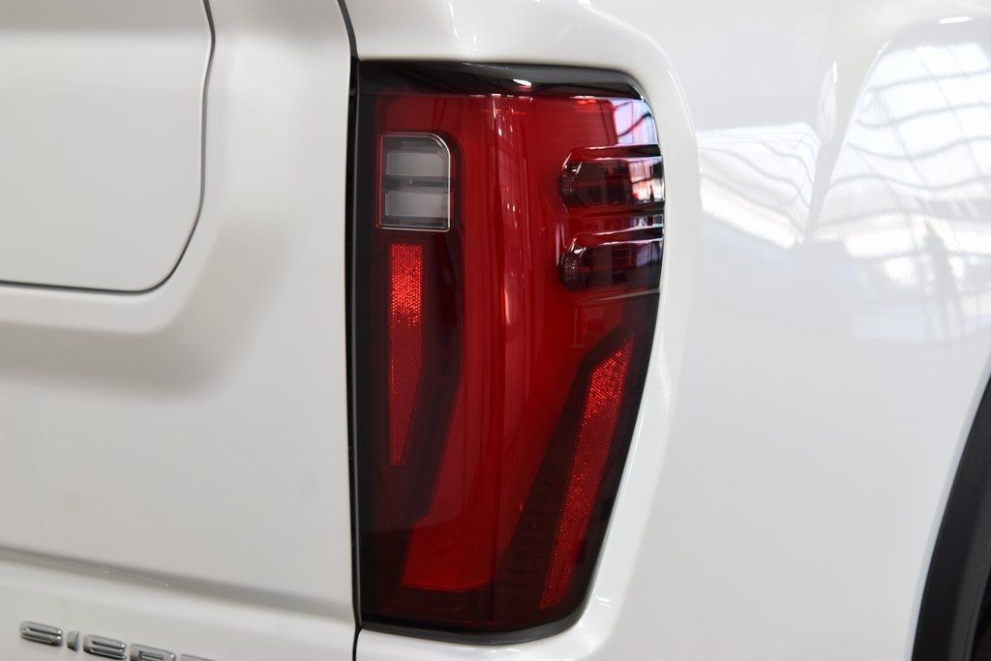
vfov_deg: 18.2
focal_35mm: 75
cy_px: 330
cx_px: 496
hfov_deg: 27.0
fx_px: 2065
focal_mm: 50
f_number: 6.3
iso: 450
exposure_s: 1/15
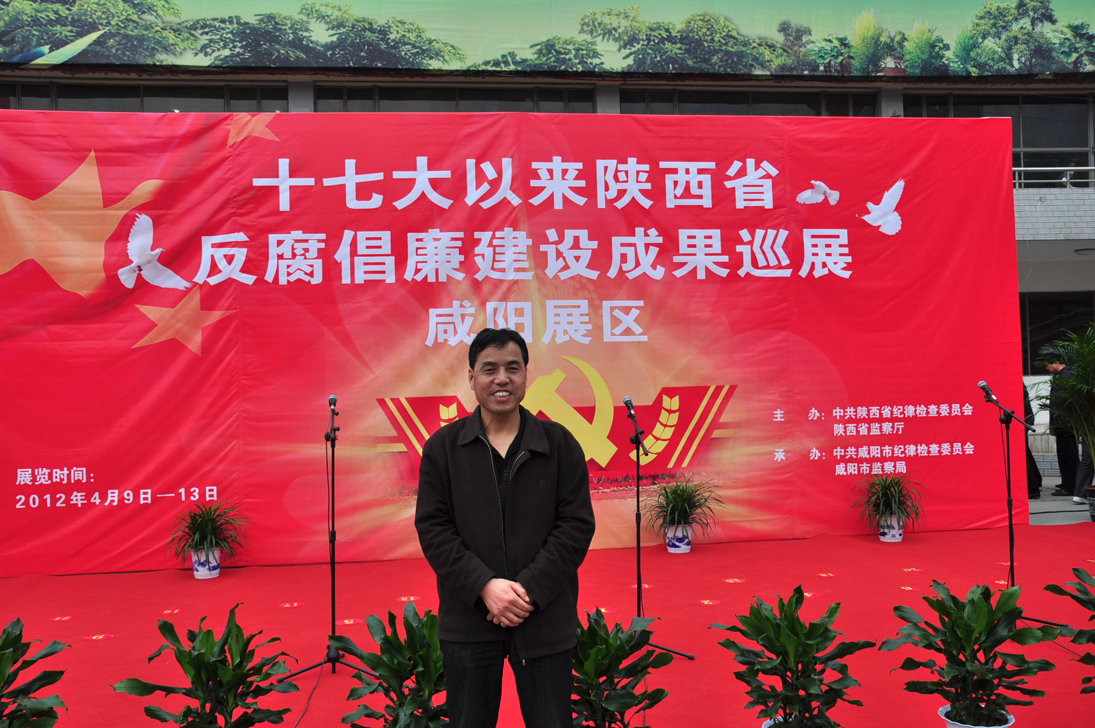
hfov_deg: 57.3
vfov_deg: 39.9
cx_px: 548
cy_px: 364
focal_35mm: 33
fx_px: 1003
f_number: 7.1
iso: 200
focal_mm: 22
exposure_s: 1/200
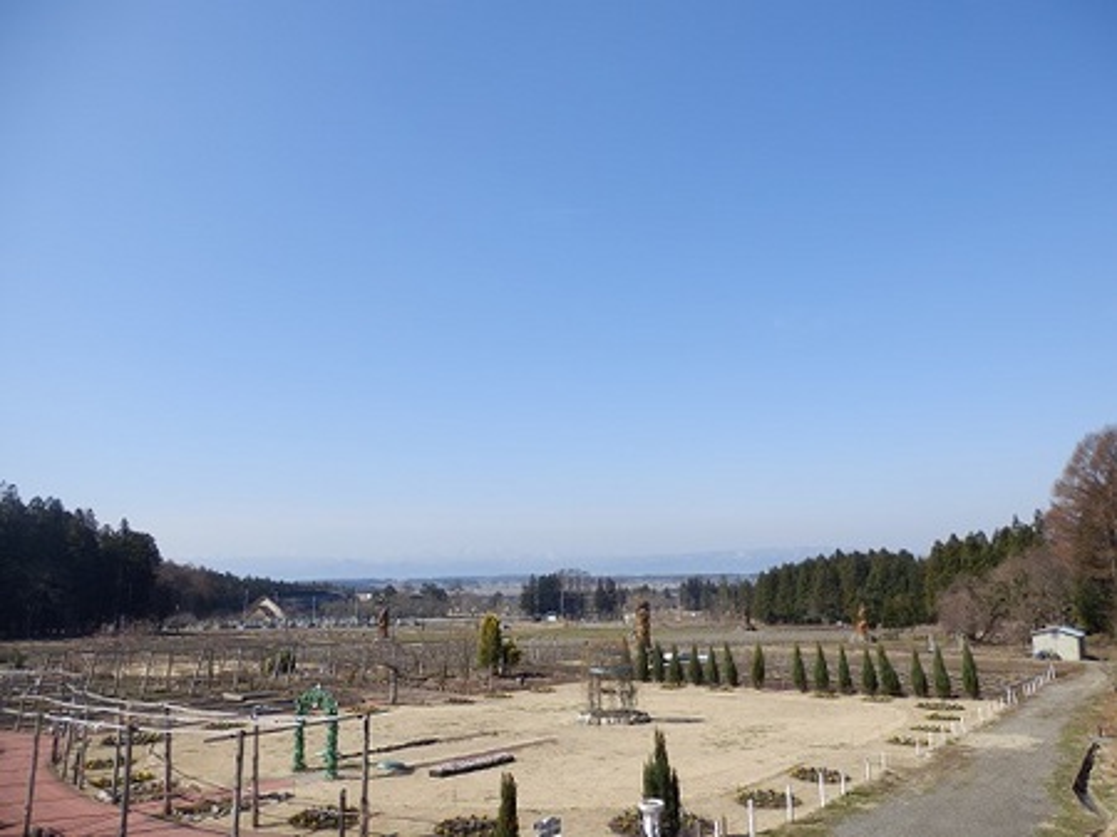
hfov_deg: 69.4
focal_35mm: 25
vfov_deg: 54.8
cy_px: 418
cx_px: 558
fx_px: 806
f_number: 8.7
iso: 80
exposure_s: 1/160
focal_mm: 4.5
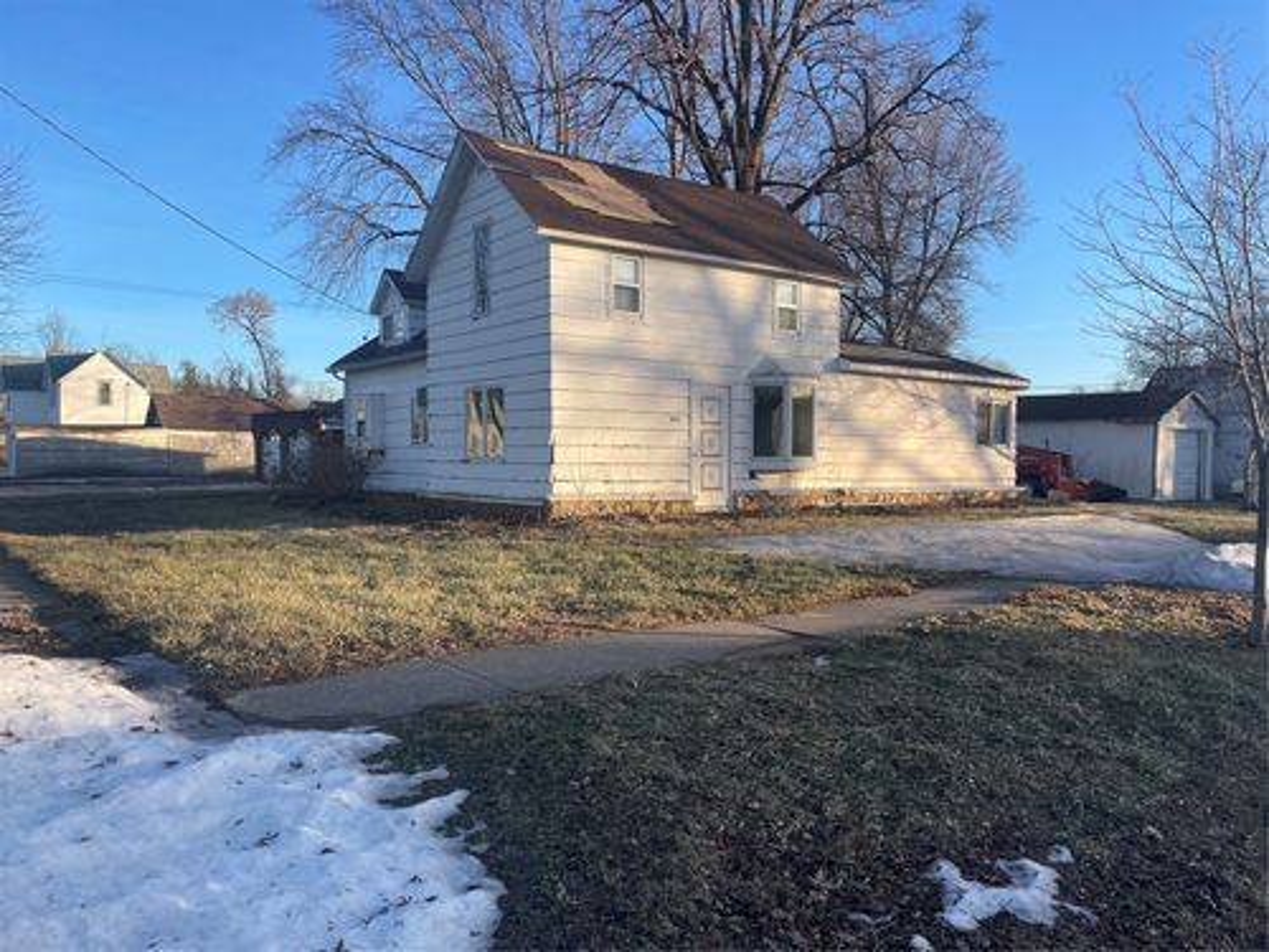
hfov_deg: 67.3
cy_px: 476
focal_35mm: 26
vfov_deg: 53.1
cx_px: 634
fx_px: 953
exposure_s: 1/1182
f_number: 1.6
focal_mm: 4.2
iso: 32
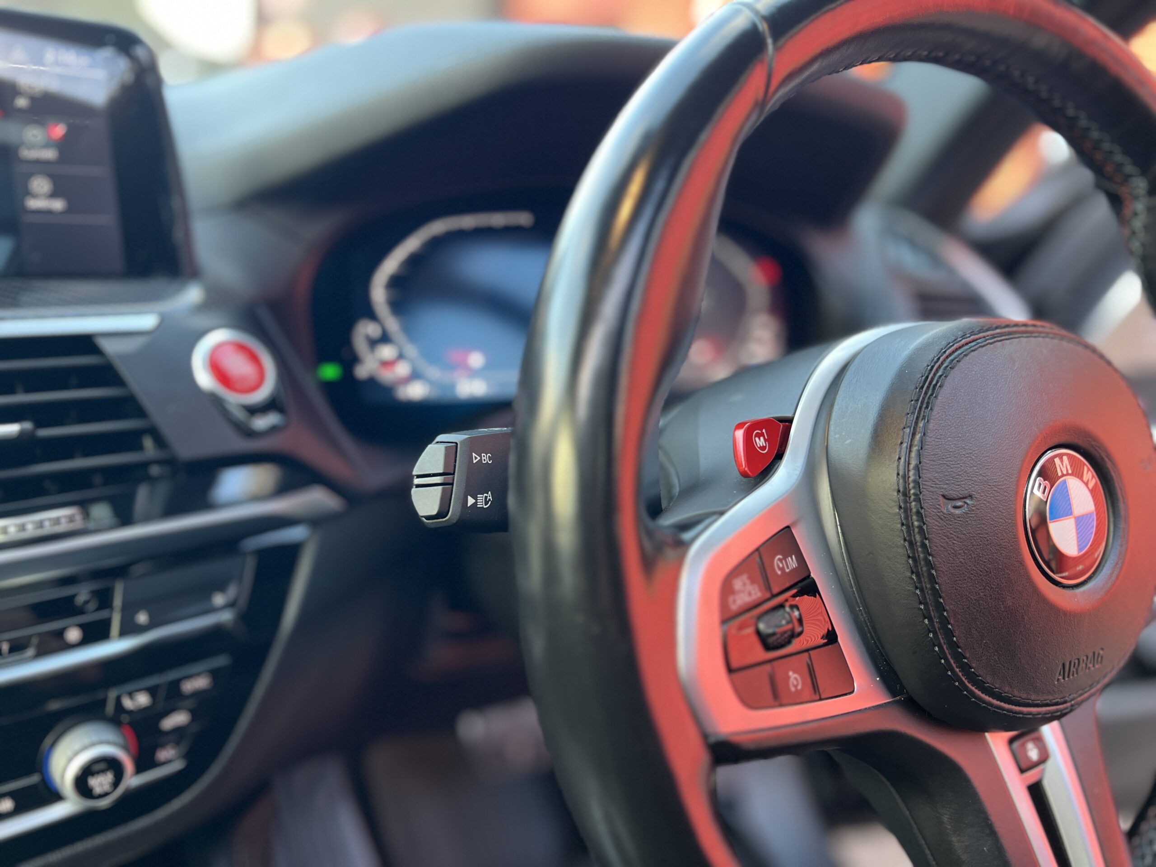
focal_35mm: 26
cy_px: 434
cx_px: 578
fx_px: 868
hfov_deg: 67.3
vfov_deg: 53.1
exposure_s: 1/71
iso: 125
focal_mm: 5.7
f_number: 1.5
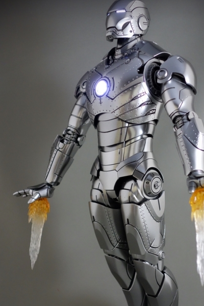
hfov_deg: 22.6
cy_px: 184
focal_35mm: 60
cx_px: 130
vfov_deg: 33.3
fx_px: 510
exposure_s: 1/40
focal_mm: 16.59
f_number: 3.2
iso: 800
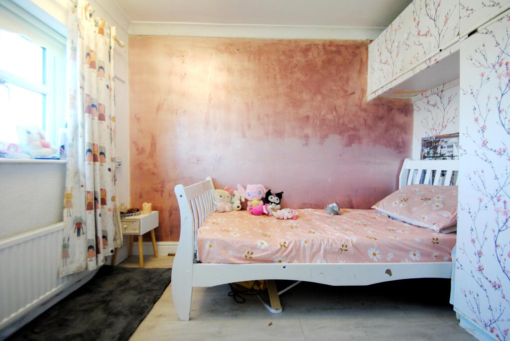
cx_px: 255
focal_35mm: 15
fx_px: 213
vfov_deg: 77.5
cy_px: 170
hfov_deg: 100.3
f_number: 3.5
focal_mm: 10
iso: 360
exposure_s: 1/30
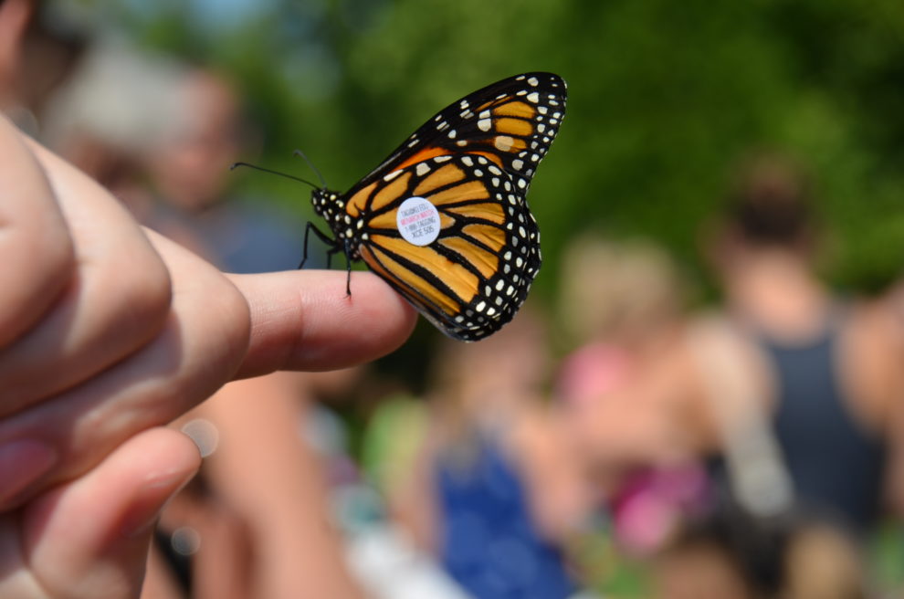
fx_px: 3947
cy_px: 300
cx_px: 452
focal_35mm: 158
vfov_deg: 8.7
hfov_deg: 13.1
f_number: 9
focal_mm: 105
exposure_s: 1/320
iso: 100
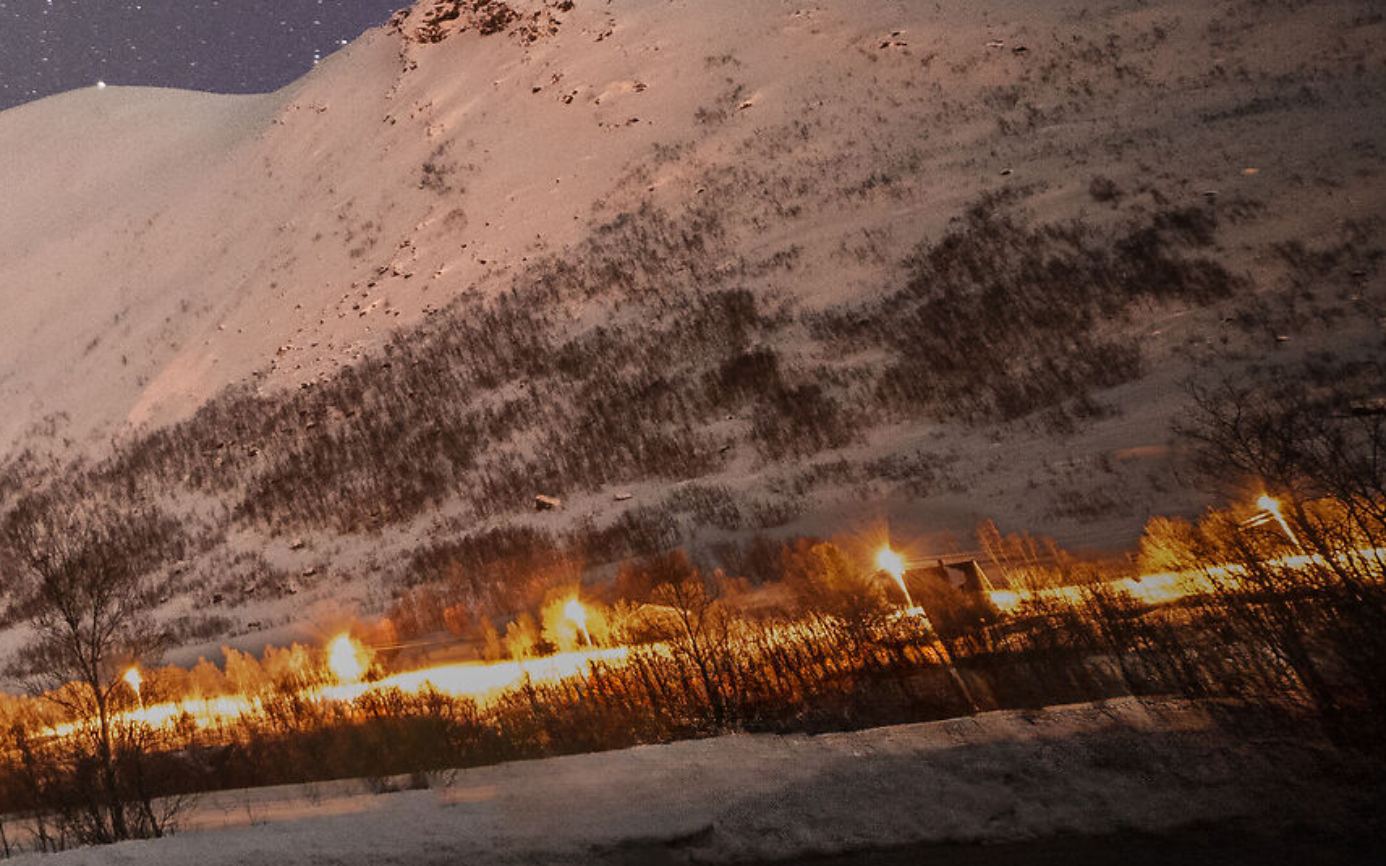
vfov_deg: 29.3
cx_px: -554
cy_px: -53
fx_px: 1511
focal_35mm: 40
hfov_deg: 32.0
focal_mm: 14
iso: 3200
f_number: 2.8
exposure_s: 30
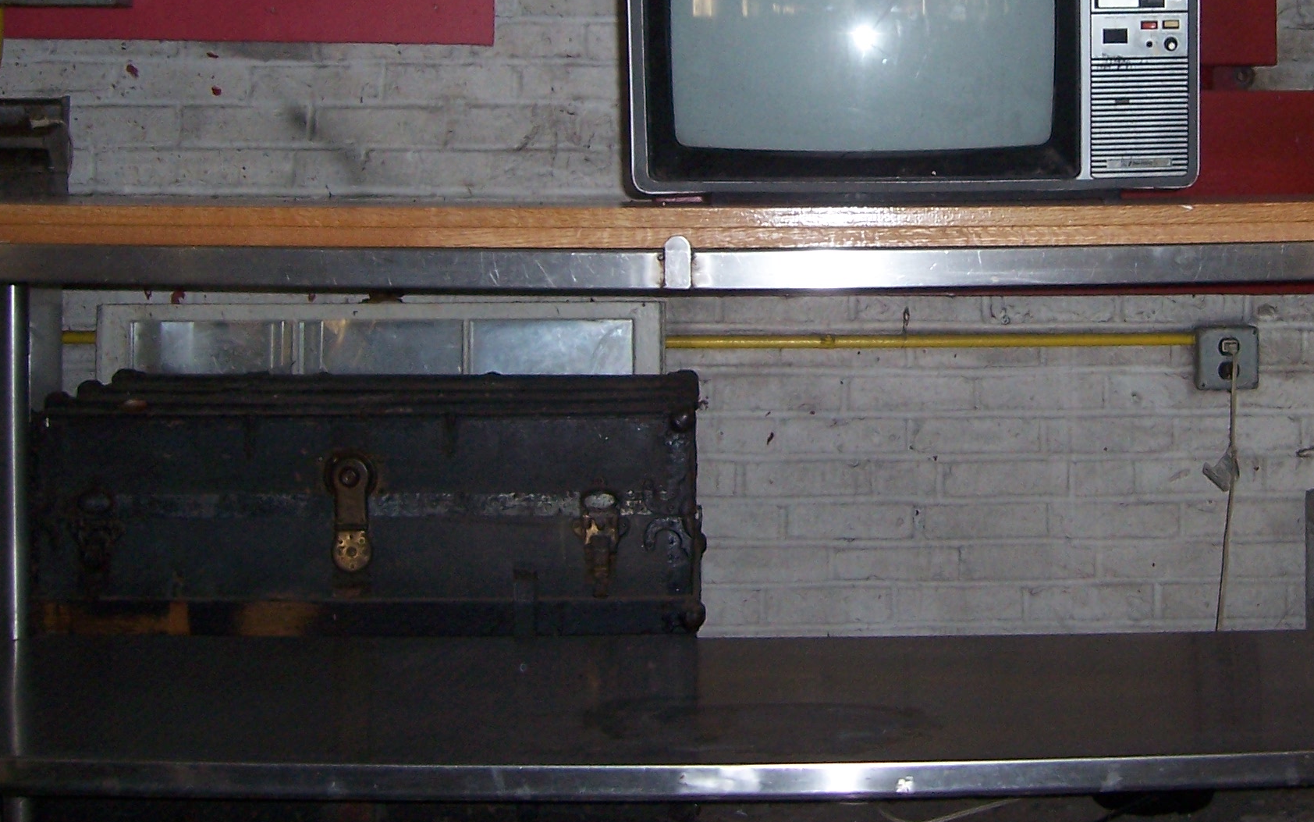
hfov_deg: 34.7
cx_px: 893
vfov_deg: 22.0
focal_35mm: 58
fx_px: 2077
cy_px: 128
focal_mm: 6
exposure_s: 1/60
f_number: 3
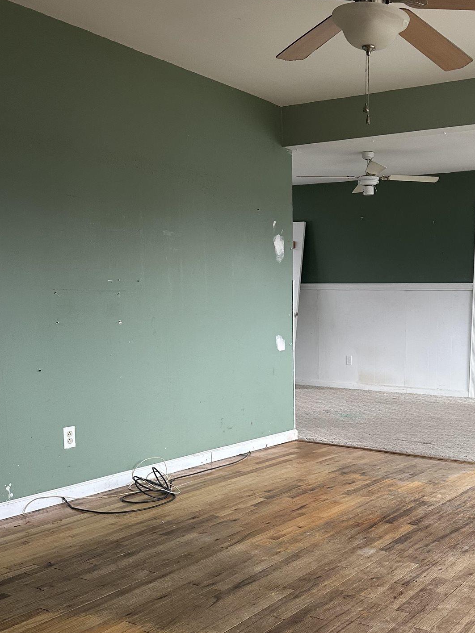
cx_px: 365
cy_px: 411
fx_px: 714
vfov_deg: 47.3
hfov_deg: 35.8
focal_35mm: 39
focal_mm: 6.86
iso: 160
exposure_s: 1/121
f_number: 1.78
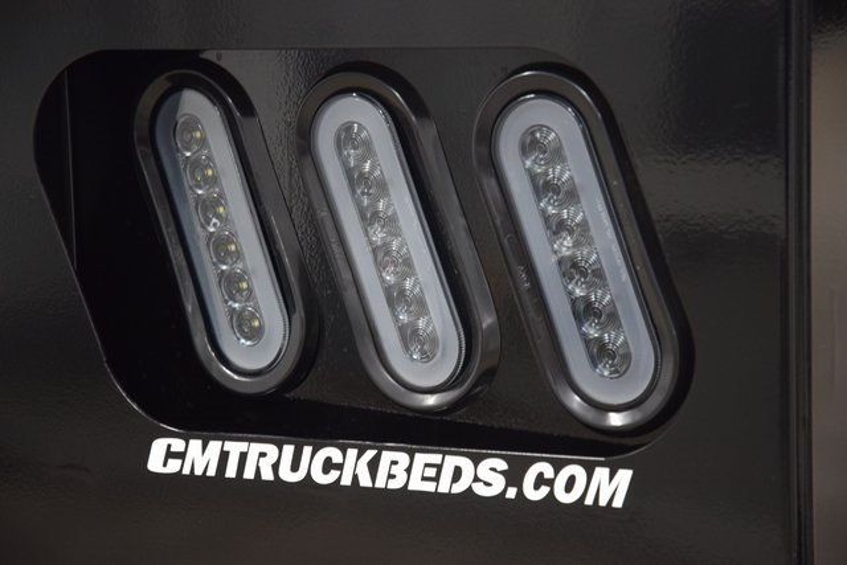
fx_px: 2471
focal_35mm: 105
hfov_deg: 19.5
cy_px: 282
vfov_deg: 13.0
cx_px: 424
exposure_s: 1/20
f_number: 4.5
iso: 1600
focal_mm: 70
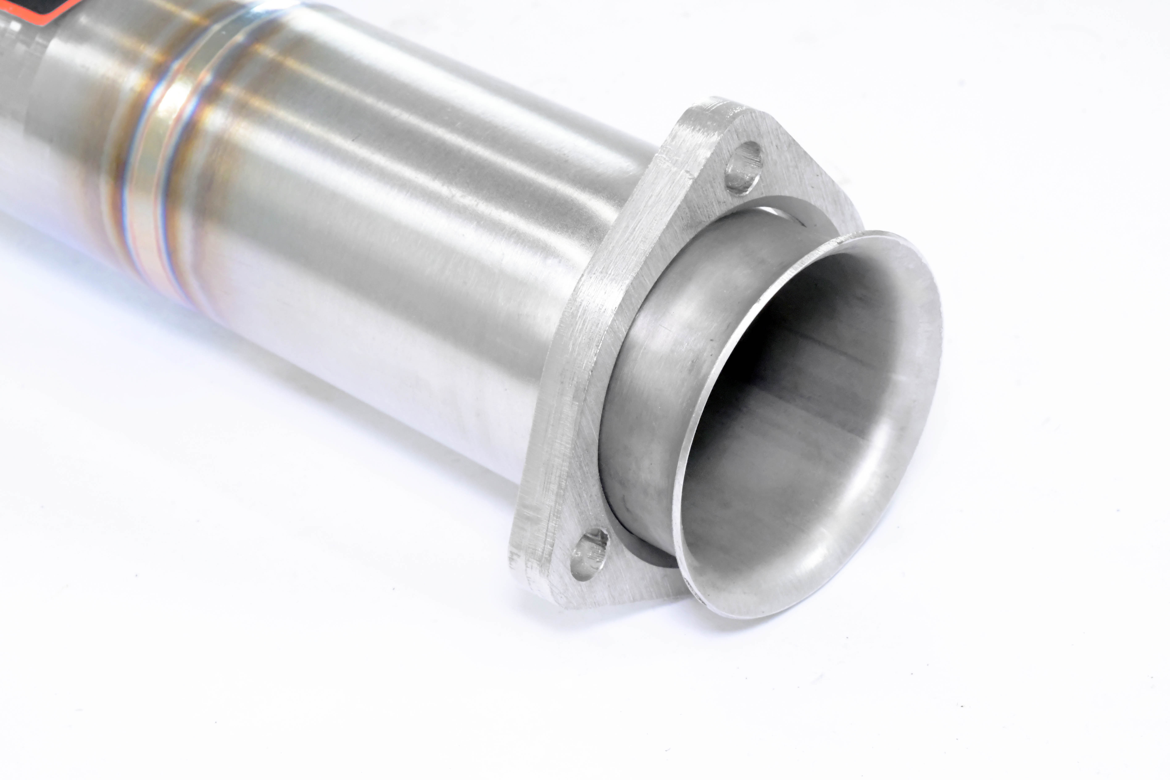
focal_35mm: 120
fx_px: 3900
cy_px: 390
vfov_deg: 11.4
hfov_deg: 17.1
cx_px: 585
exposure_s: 1/80
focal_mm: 80
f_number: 20
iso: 5000
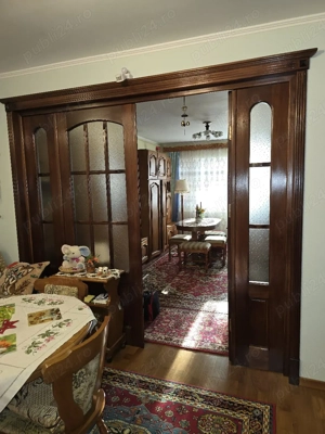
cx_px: 162
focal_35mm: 23
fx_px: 288
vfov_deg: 73.9
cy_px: 217
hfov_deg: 58.9
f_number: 1.7
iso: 160
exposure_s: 1/25.1
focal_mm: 6.3
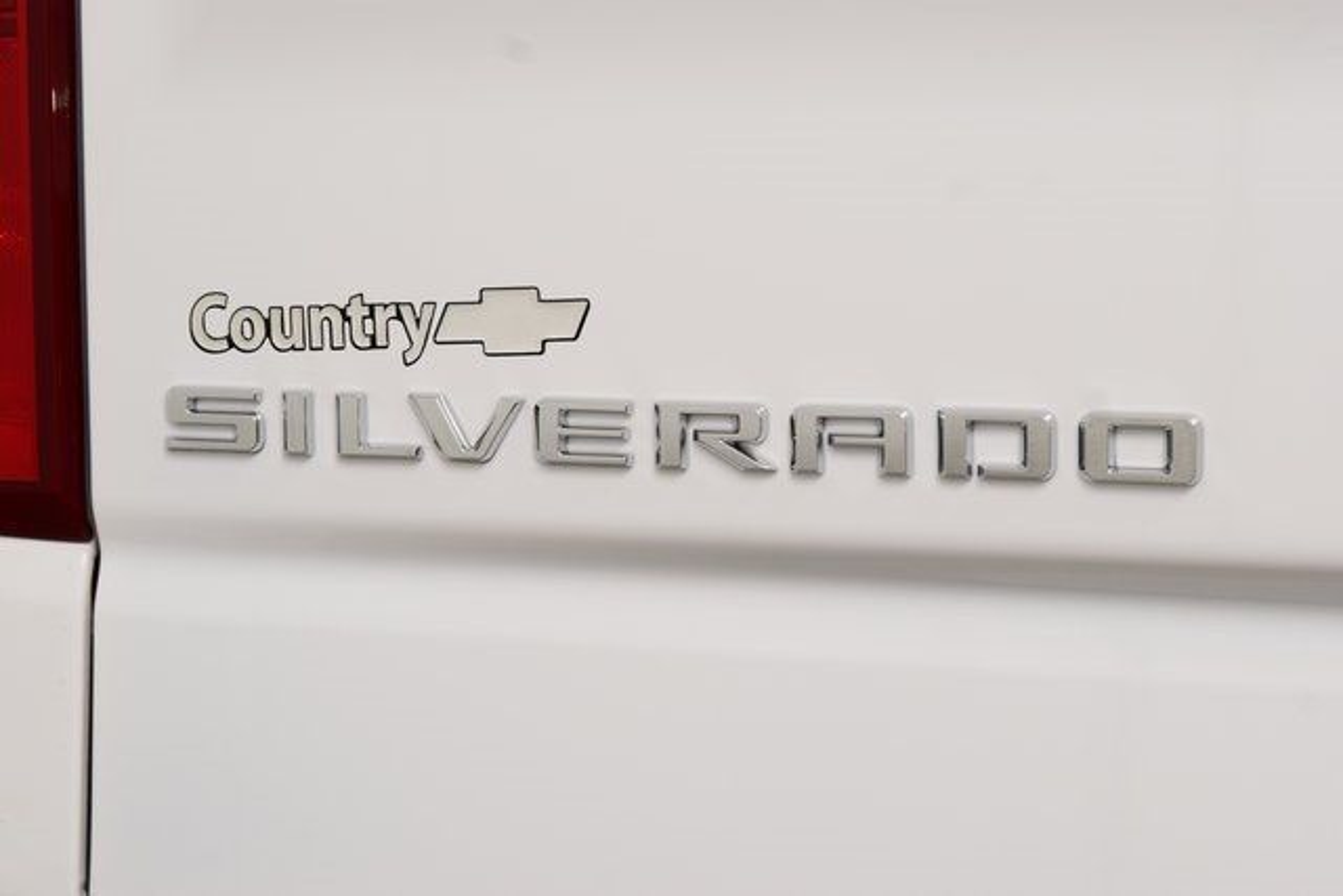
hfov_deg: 19.5
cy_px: 448
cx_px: 672
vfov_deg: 13.0
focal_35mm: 105
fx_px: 3918
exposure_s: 1/60
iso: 1000
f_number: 8
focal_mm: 70
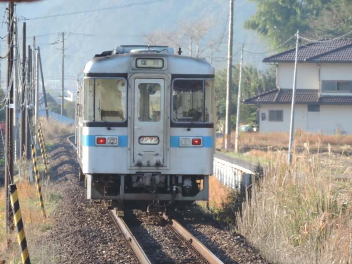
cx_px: 176
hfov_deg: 5.0
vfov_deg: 3.7
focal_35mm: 400
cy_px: 132
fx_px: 4067
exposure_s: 1/250
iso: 250
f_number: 4.8
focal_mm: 71.3
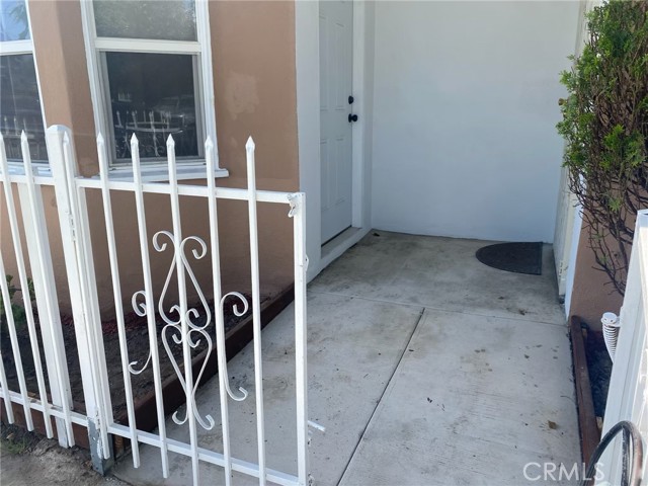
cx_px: 324
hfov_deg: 67.3
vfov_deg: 53.1
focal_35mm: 26
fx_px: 487
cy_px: 243
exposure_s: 1/919
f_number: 1.8
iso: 32
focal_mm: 4.25
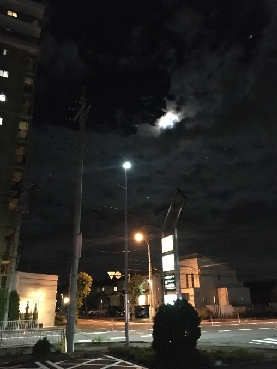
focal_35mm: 30
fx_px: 320
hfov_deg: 46.8
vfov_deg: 60.0
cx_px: 138
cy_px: 182
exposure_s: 1/15
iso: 2000
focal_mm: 4.15
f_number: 2.2
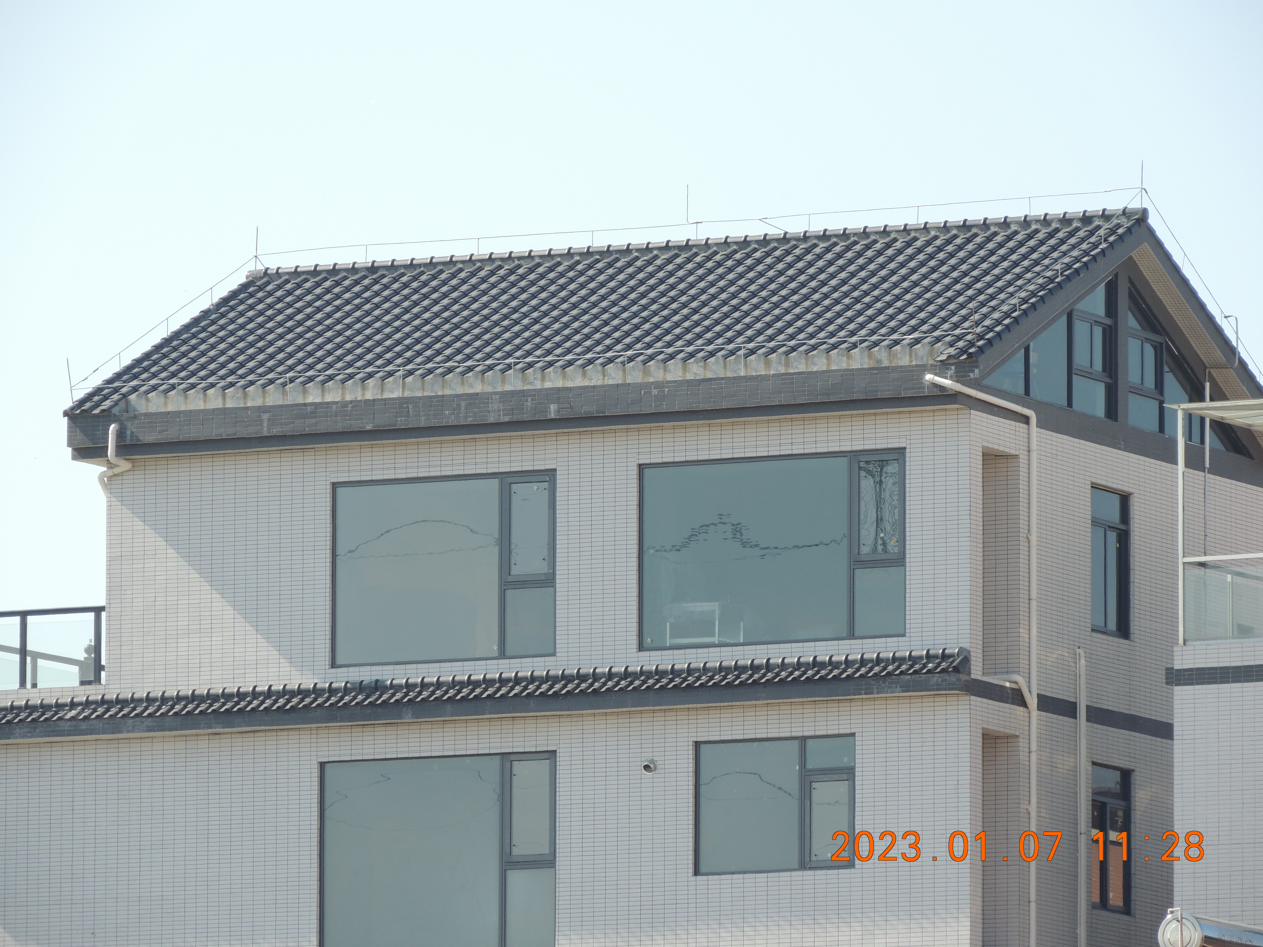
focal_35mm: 350
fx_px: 12770
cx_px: 632
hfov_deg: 5.7
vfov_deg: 4.2
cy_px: 474
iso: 100
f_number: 4.8
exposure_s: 1/320
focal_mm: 62.4
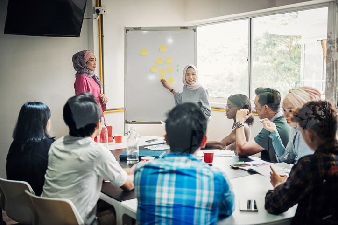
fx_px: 413
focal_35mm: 44
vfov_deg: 30.5
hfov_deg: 44.5
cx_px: 169
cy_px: 112
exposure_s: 1/160
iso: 800
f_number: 2.8
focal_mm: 44
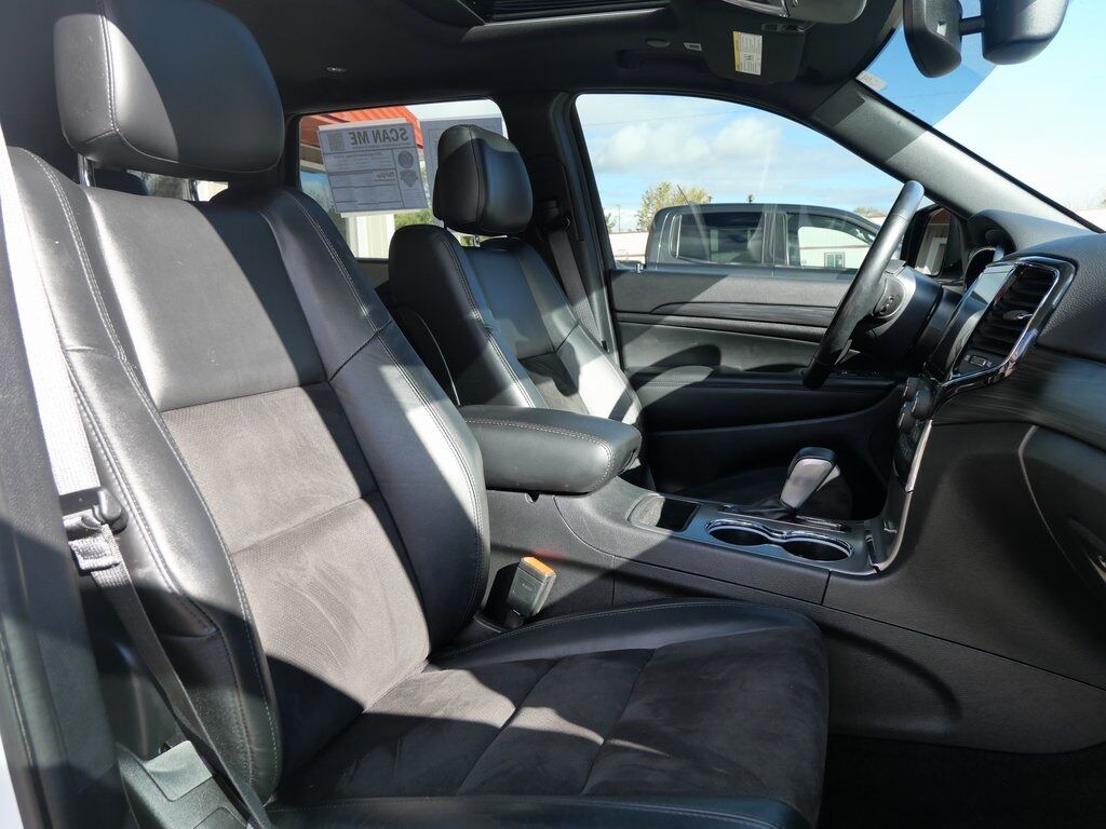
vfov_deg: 56.8
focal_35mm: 24
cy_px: 414
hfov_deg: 71.6
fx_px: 767
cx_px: 553
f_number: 4.5
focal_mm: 12
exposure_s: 1/160
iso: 200
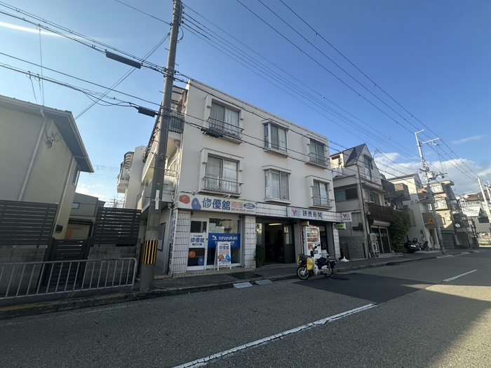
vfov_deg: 85.7
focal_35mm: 14
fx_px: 199
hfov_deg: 102.1
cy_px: 184
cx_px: 246
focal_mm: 2.22
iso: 40
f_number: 2.2
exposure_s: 1/1366
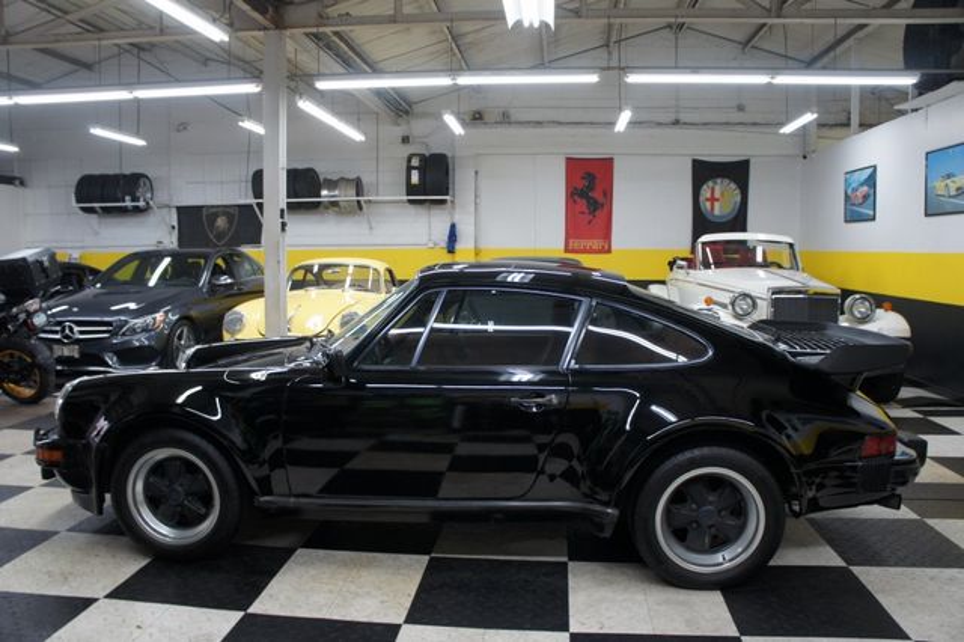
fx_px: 723
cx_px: 482
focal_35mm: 27
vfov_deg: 47.9
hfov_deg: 67.4
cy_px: 321
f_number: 3.5
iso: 250
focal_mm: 18
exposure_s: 1/30
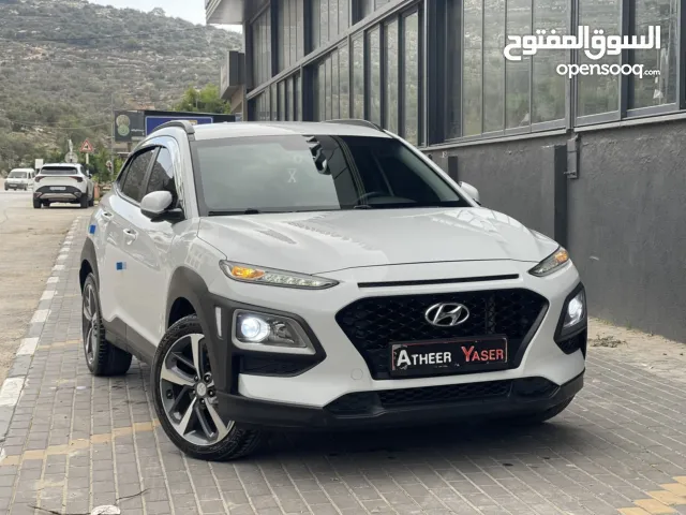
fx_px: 1268
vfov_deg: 22.9
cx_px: 343
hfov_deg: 30.3
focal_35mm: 64
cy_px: 258
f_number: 2.2
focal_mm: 7.5
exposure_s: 1/121
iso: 25
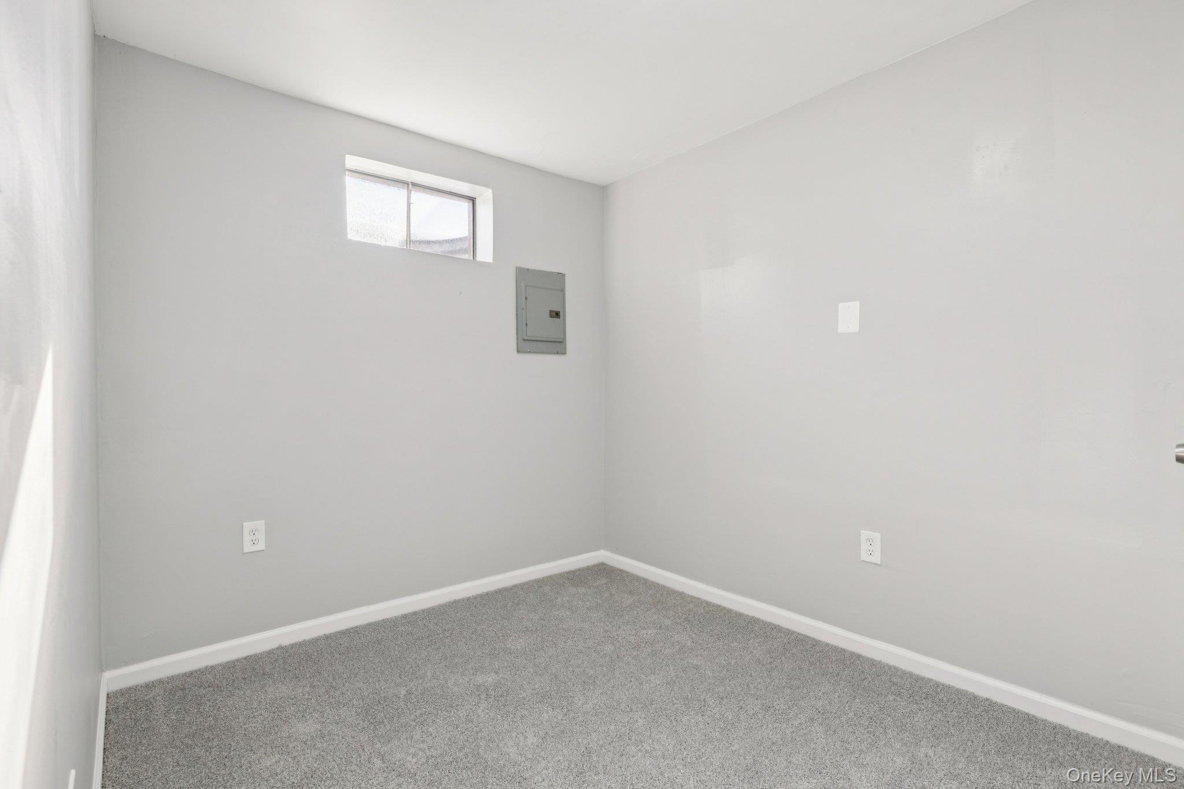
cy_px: 394
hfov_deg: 93.3
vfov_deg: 70.4
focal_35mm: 17
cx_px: 592
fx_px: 559
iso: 400
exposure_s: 1/30
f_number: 8
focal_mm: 17
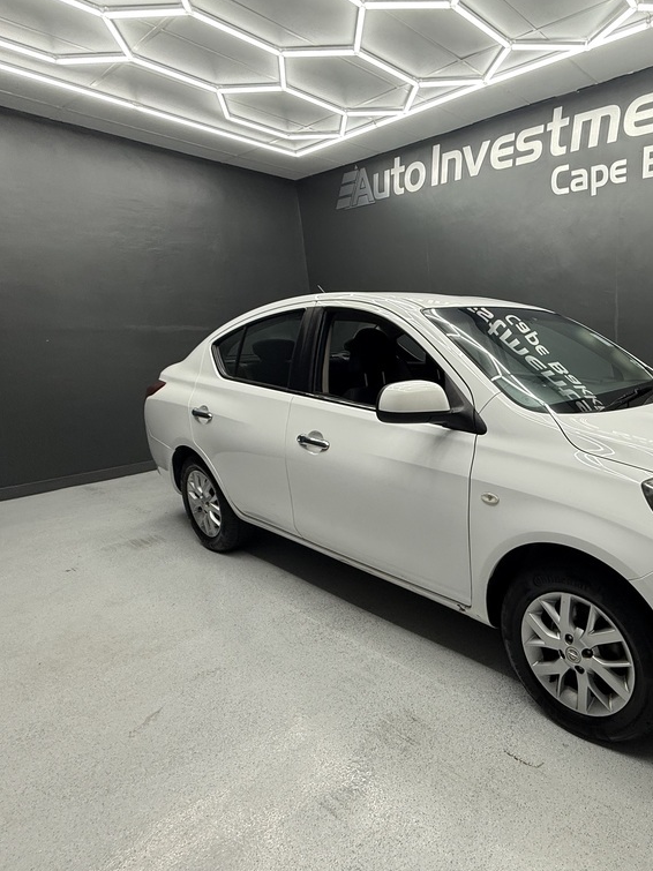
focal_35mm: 19
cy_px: 437
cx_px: 571
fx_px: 478
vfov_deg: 84.7
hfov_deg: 59.8
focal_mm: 2.22
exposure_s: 1/100
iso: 100
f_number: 2.2
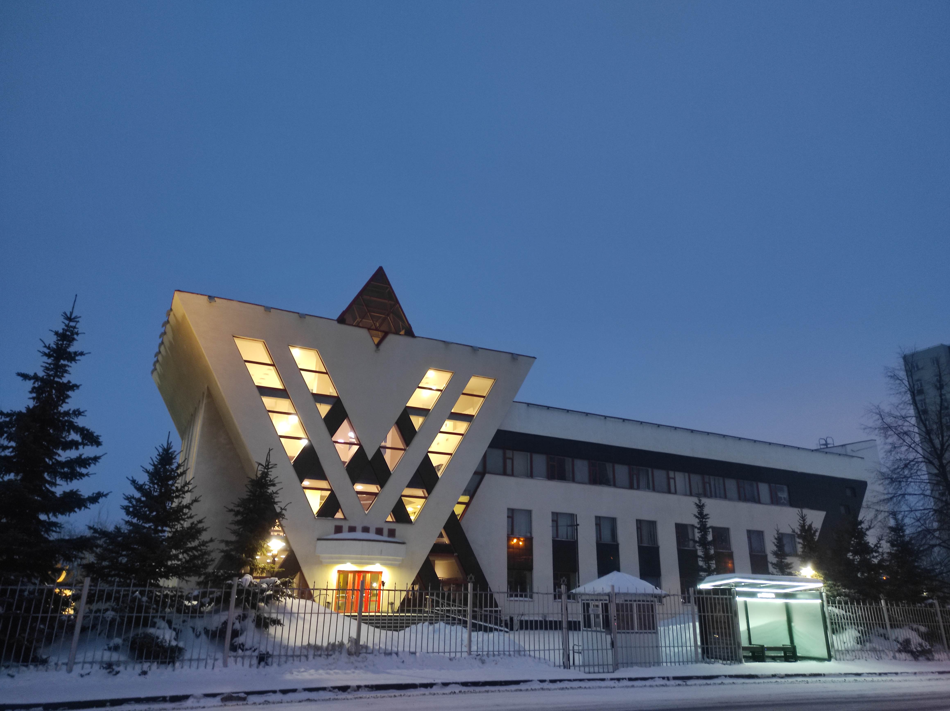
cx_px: 475
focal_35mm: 25
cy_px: 356
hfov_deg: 69.4
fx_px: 686
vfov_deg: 54.8
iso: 1132
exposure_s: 1/20
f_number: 1.89
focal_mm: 5.43
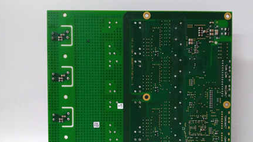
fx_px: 228
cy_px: 96
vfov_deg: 34.3
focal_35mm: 34
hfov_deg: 57.9
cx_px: 142
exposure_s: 1/33
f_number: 2
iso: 655
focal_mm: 3.79
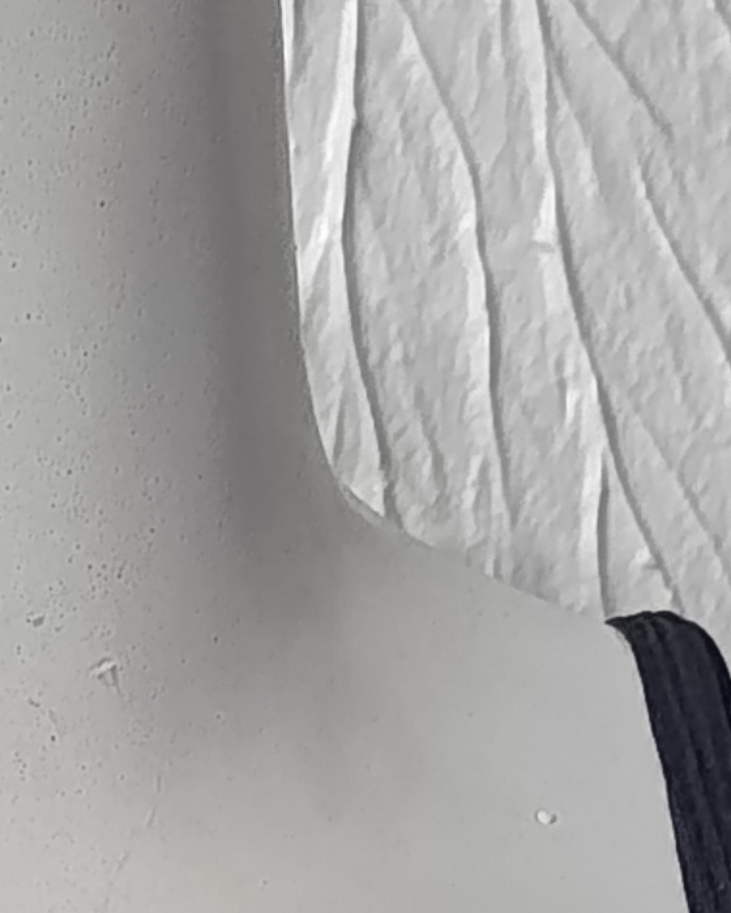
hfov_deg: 11.5
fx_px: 3543
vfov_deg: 12.3
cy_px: 2023
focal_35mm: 131
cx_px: -141
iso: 1600
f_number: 1.6
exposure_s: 1/60
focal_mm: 6.14
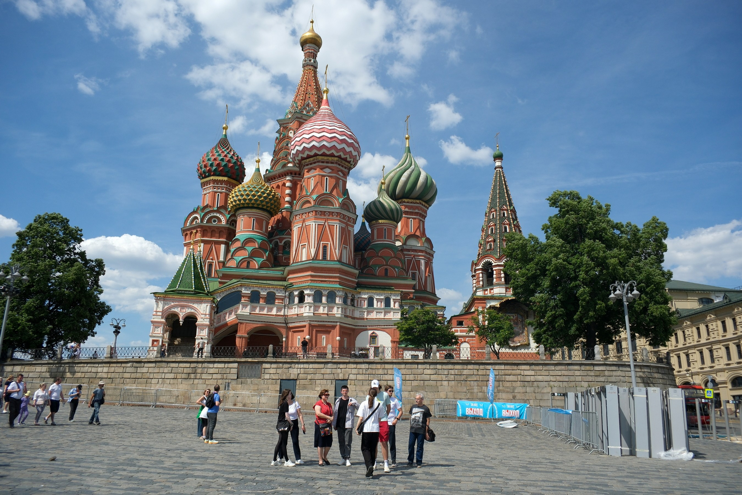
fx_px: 556
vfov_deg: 47.9
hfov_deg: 67.4
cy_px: 248
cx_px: 371
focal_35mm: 27
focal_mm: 18
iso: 320
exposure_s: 1/900
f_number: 8
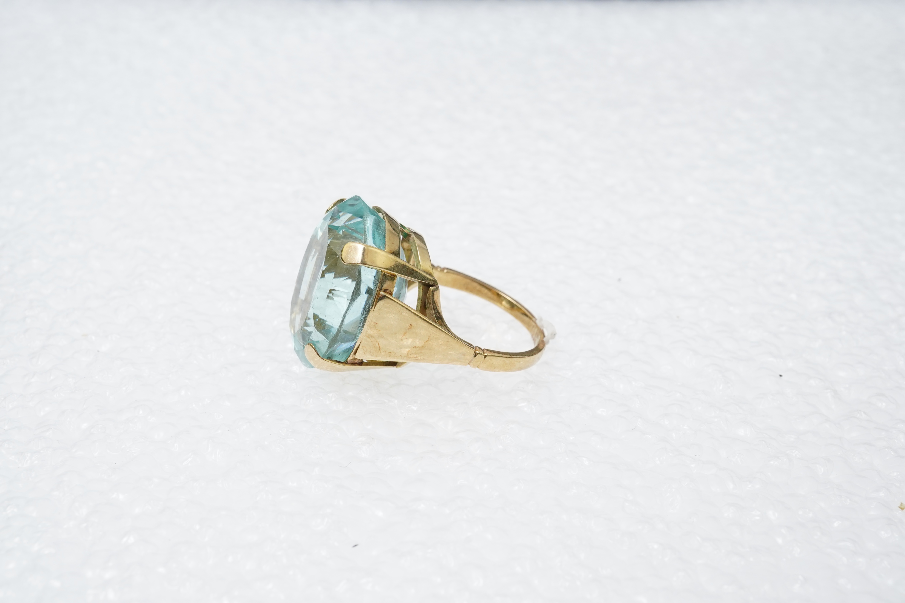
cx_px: 452
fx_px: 1131
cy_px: 302
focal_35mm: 45
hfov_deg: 43.6
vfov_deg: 29.9
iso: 800
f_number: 22
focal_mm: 30
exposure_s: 1/100
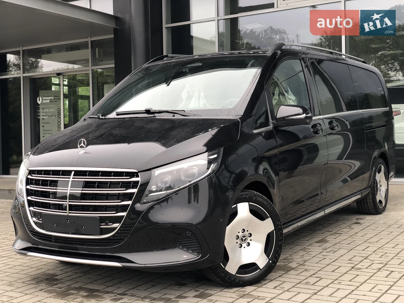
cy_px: 152
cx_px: 202
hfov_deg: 36.8
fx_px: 607
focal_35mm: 52
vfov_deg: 28.0
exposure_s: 1/94
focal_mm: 6
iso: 16
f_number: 2.4
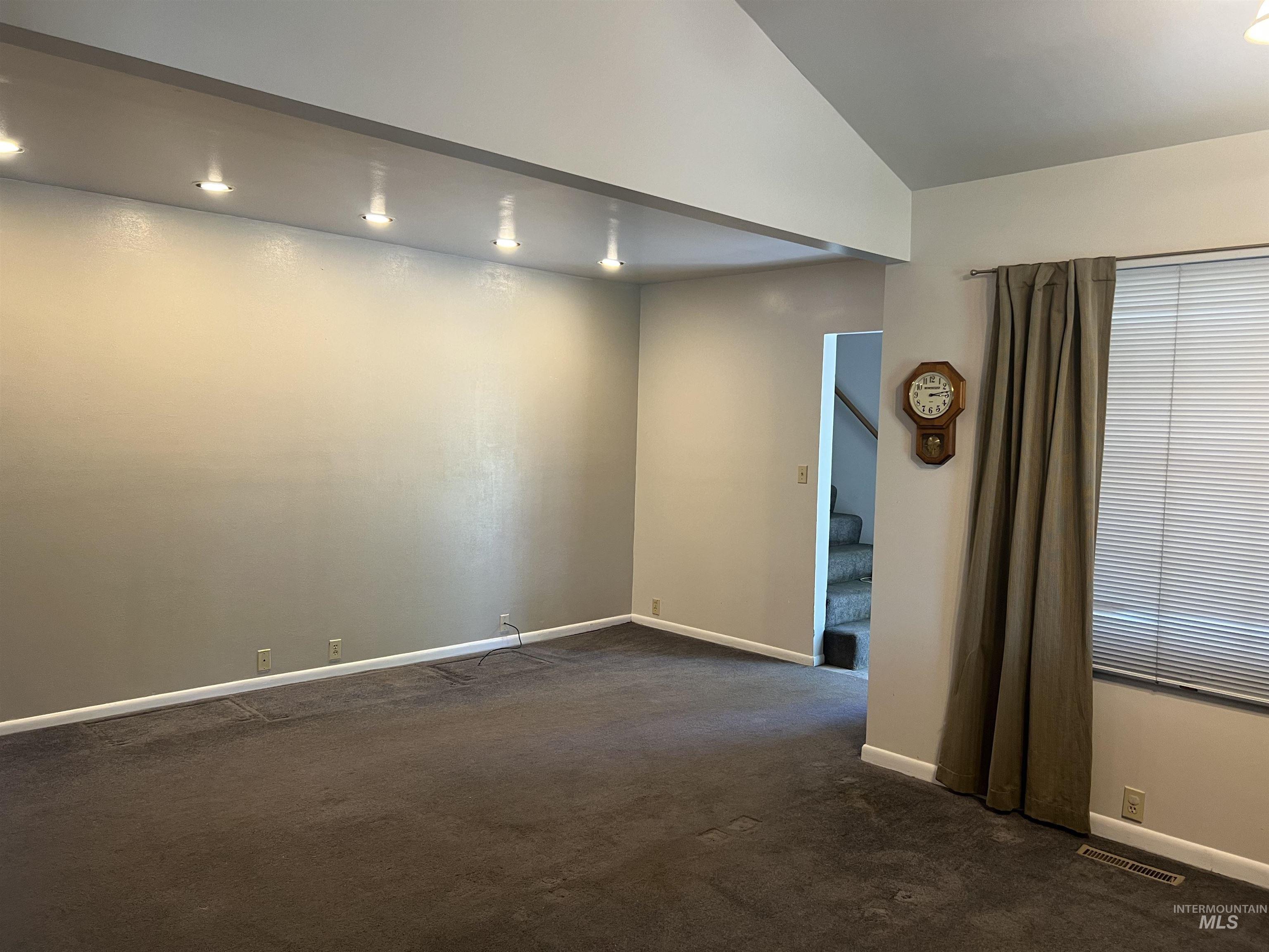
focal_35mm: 26
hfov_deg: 67.3
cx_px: 634
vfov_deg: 53.1
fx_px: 953
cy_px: 476
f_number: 1.5
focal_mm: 5.7
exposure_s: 1/60
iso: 100
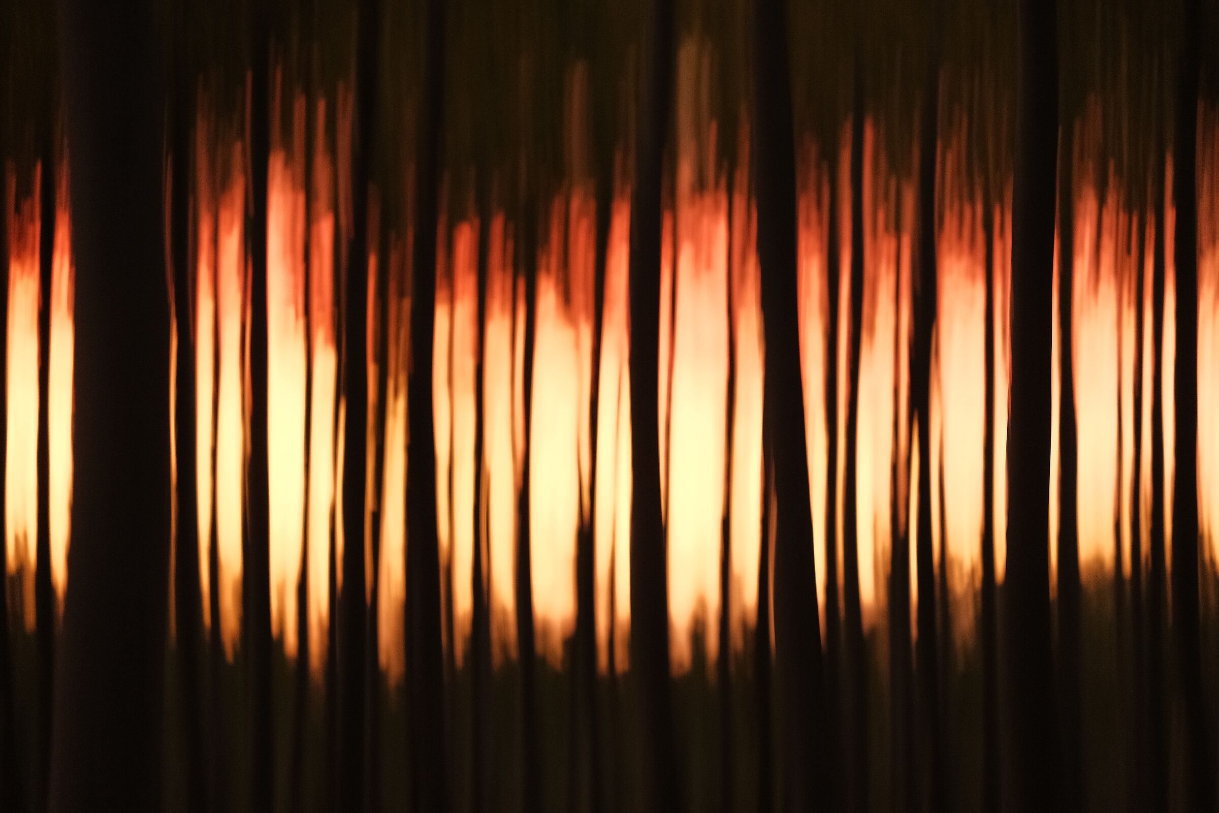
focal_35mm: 300
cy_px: 406
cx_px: 610
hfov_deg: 6.9
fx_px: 10158
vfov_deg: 4.6
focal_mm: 200
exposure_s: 1/15
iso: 1600
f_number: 4.8
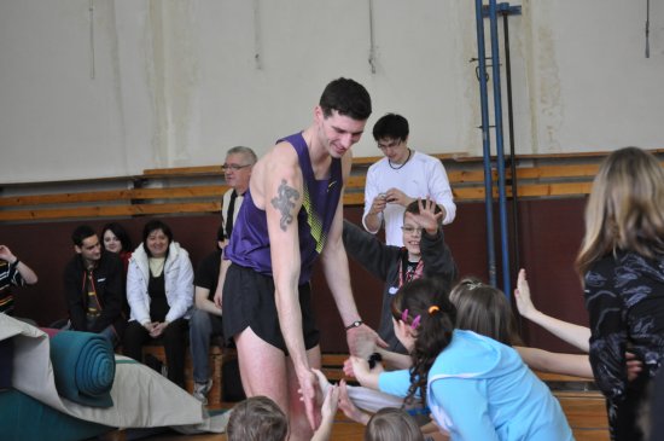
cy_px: 220
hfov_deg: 24.7
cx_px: 332
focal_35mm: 82
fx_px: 1519
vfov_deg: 16.5
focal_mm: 55
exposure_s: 1/100
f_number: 4
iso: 1600
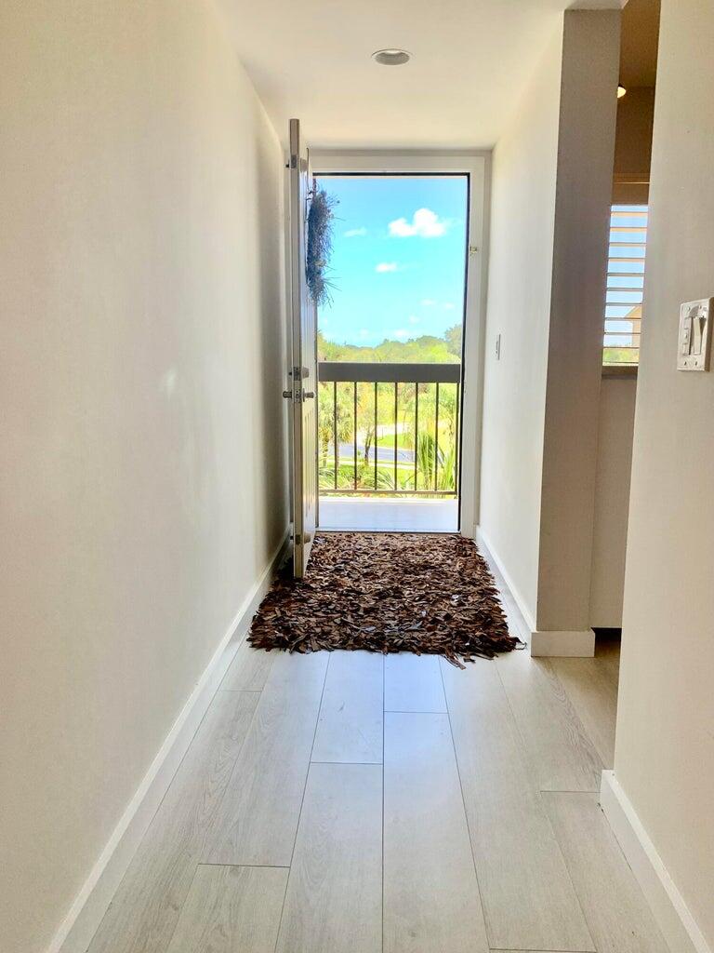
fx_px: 715
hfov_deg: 53.1
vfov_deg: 67.3
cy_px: 476
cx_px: 357
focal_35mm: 26
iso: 25
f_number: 1.8
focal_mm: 4.25
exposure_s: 1/224
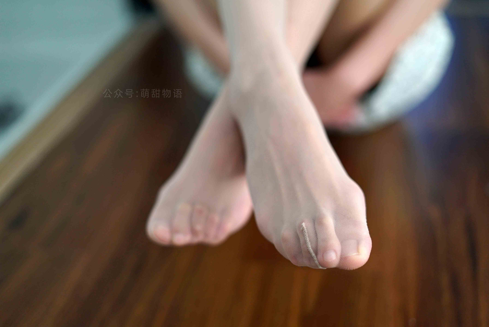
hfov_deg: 39.6
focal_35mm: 50
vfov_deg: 27.0
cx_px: 244
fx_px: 680
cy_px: 164
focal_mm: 50
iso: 640
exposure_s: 1/400
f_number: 2
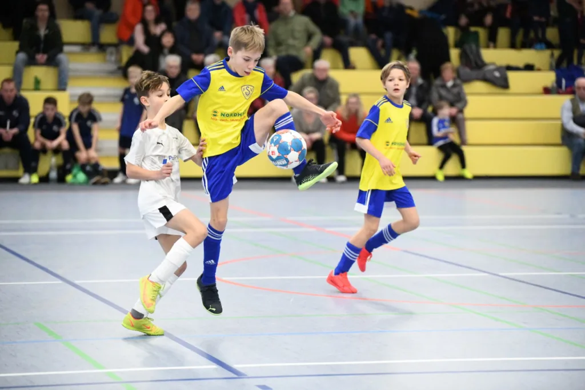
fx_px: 2112
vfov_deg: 10.5
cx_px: 292
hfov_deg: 15.8
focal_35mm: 130
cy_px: 195
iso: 25600
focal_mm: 130
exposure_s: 1/2500
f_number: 2.8
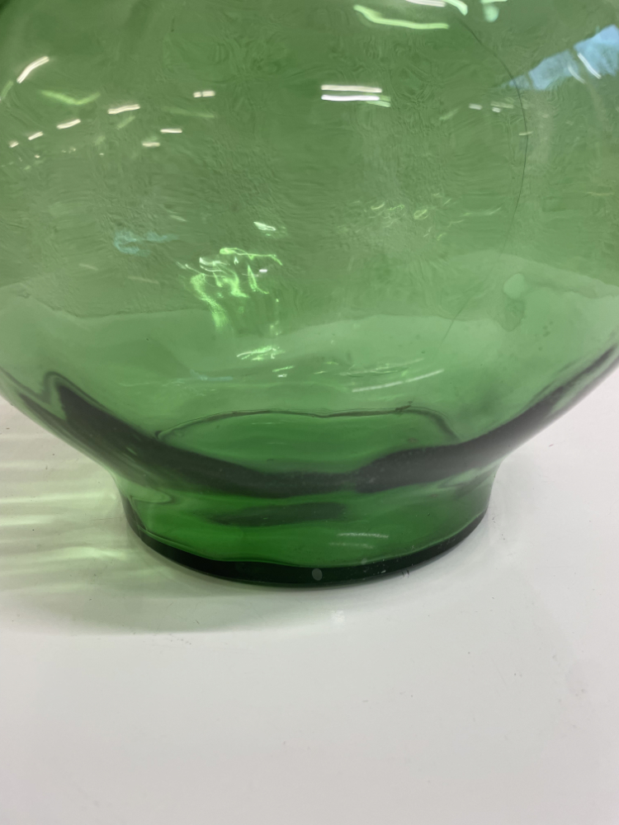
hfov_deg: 53.1
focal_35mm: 26
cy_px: 412
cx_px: 310
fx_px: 620
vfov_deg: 67.3
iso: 100
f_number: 1.6
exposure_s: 1/100
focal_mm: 4.2
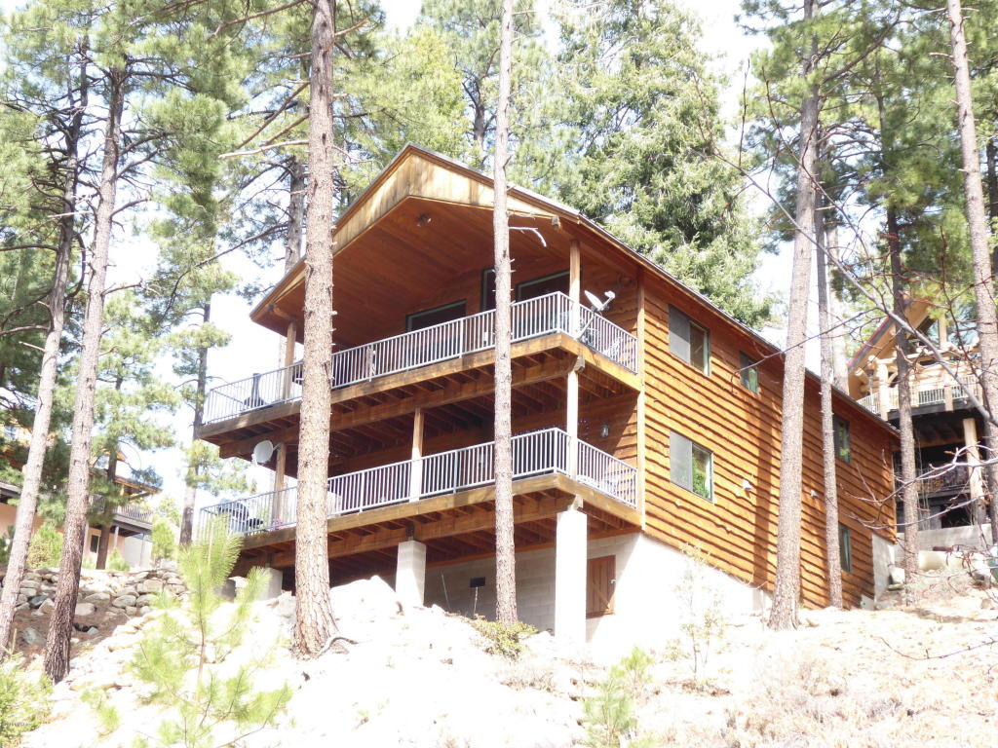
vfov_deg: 24.4
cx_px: 499
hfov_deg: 32.2
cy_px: 374
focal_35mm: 60
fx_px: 1730
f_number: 4.2
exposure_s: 1/60
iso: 80
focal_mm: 10.3
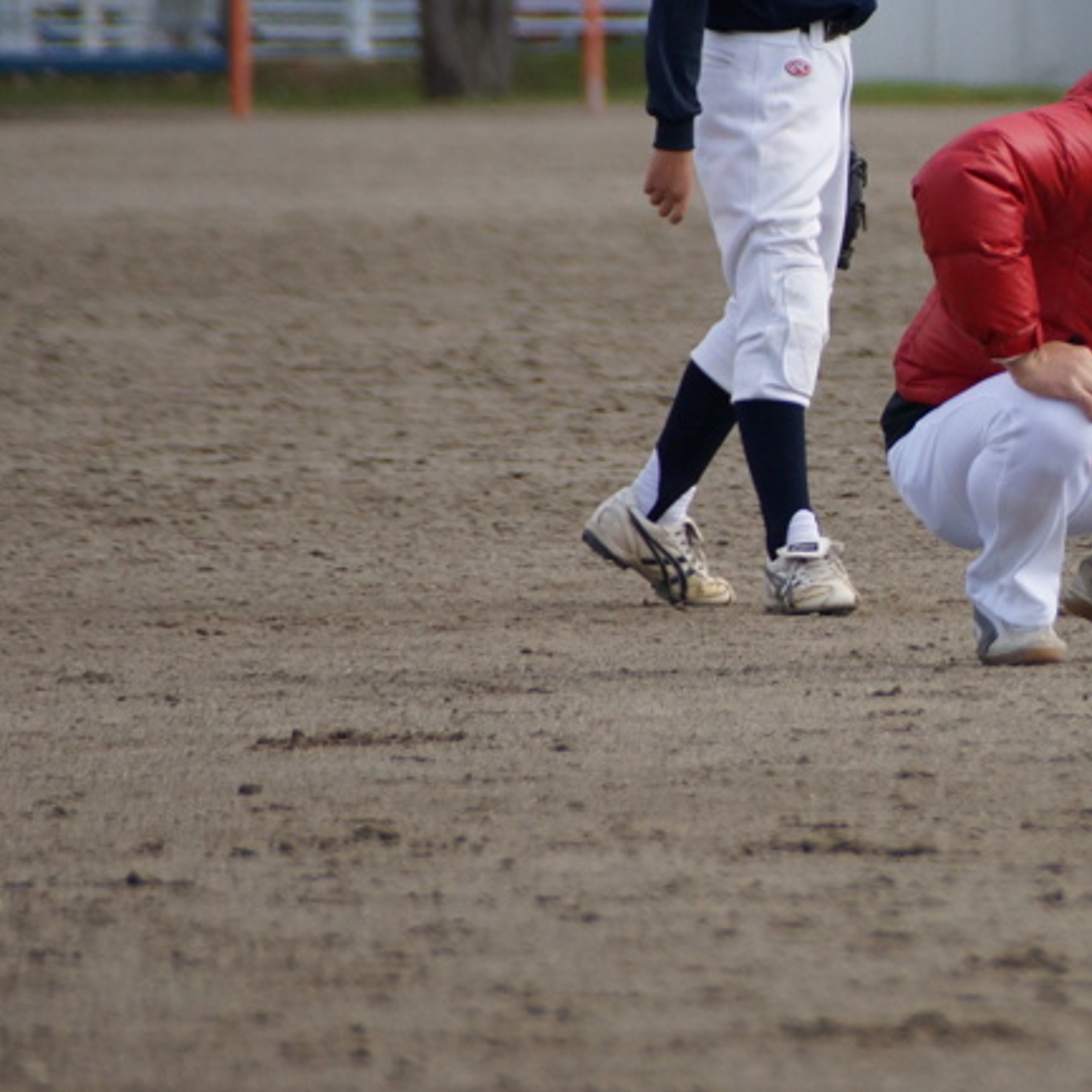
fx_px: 26875
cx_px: 1253
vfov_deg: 2.3
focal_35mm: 753
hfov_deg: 2.3
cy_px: 235
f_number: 6.3
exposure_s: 1/1600
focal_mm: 250
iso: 640
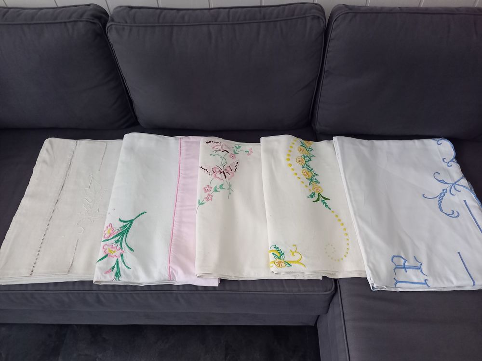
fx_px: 348
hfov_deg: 69.4
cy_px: 180
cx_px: 241
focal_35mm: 25
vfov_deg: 54.9
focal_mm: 4.65
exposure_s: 1/25
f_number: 1.8
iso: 500
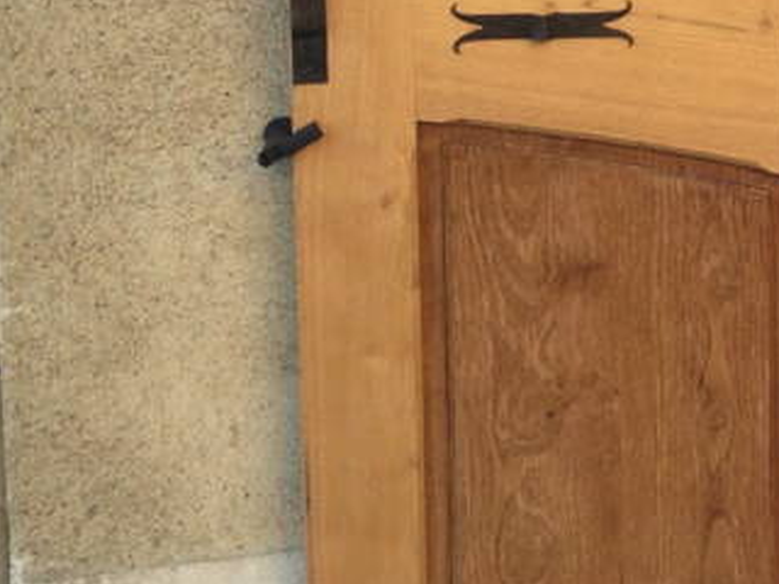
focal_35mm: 132
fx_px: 2971
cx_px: 1242
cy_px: 10
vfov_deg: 11.1
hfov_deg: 13.8
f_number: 2.4
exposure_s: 1/186
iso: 50
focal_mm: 4.12
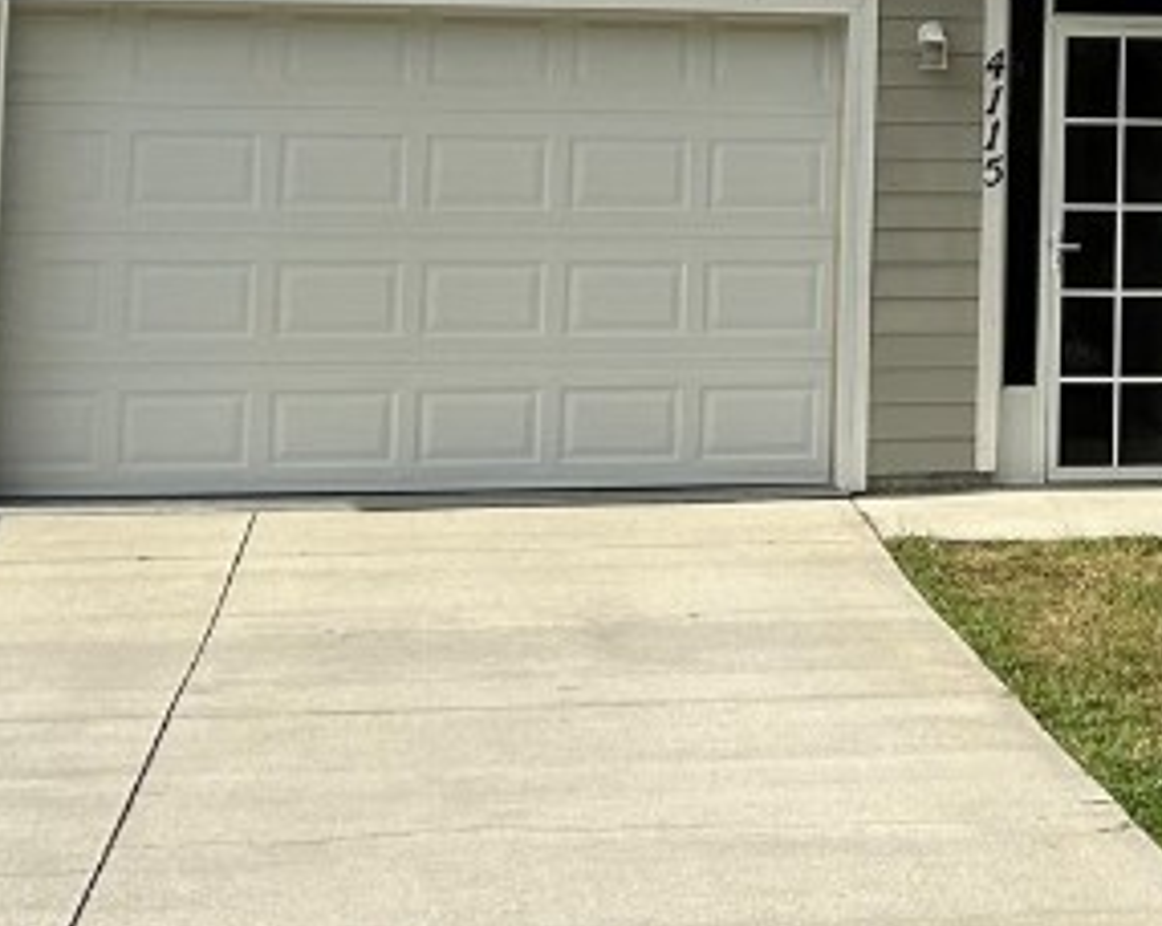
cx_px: 1190
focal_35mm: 91
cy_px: -61
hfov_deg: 20.3
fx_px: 3125
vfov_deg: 16.4
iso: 50
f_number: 1.5
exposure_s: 1/4831
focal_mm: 5.7
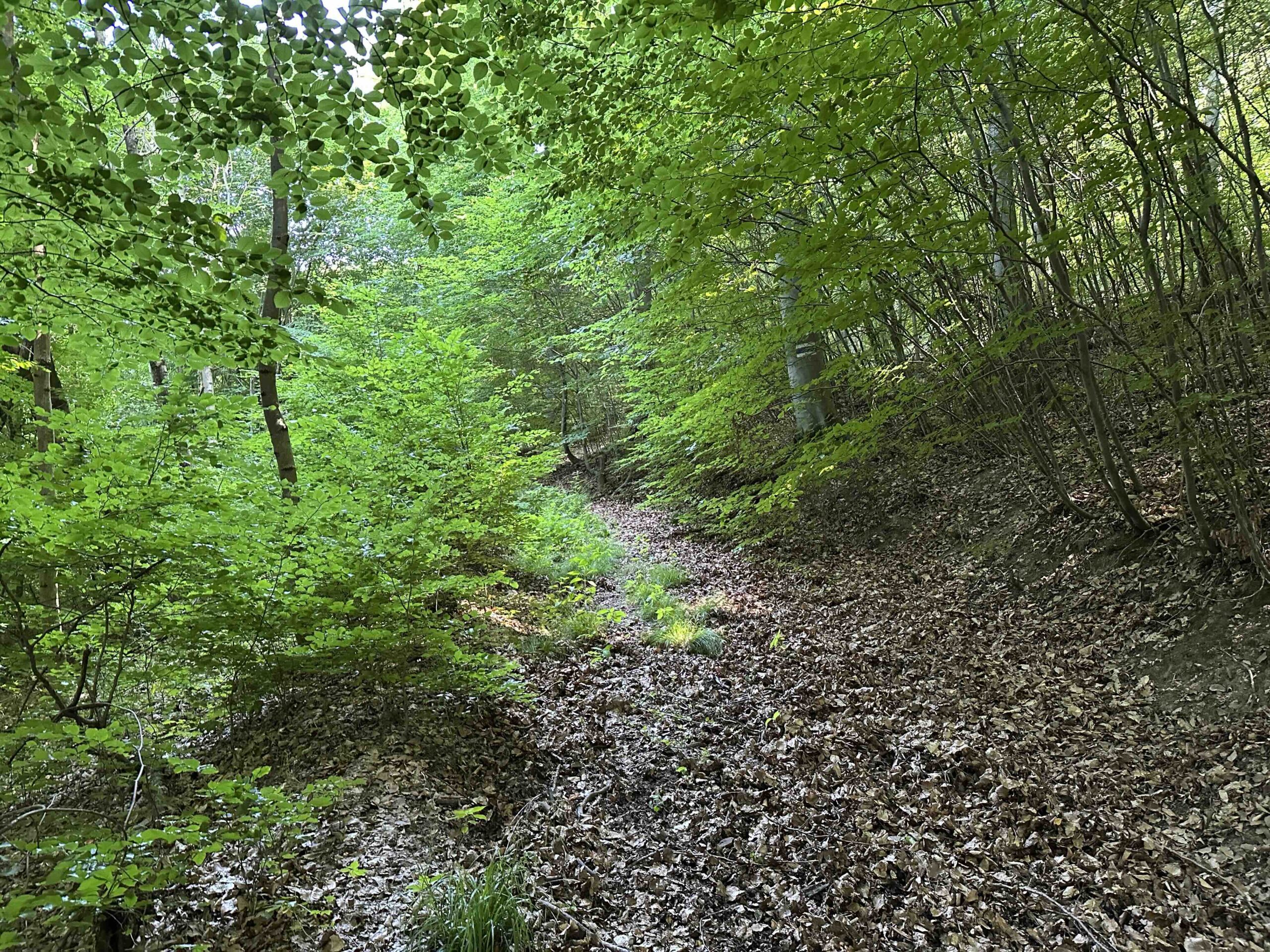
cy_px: 476
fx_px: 881
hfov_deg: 71.6
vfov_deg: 56.8
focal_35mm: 24
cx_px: 635
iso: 500
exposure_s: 1/60
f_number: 1.78
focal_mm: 6.86
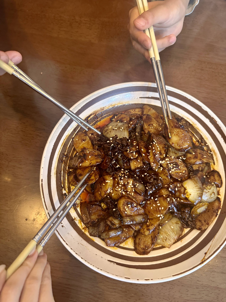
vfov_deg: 71.6
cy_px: 151
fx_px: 209
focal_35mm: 24
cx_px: 113
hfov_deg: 56.8
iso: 500
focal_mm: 6.86
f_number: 1.78
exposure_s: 1/60
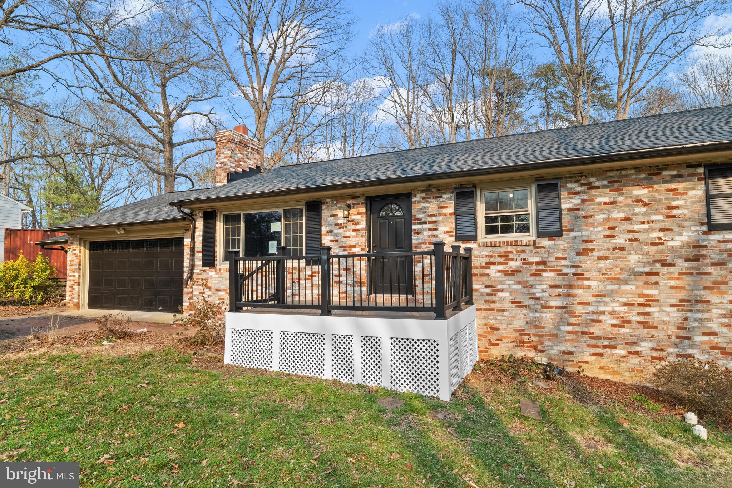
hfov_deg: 84.0
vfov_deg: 61.9
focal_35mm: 20
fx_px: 407
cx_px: 366
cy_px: 244
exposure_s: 1/200
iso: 1600
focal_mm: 20
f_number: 11
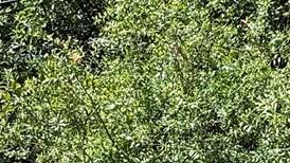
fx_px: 684
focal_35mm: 89
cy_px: 189
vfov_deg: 13.3
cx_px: 213
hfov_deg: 23.7
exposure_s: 1/472
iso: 50
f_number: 2.2
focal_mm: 2.22
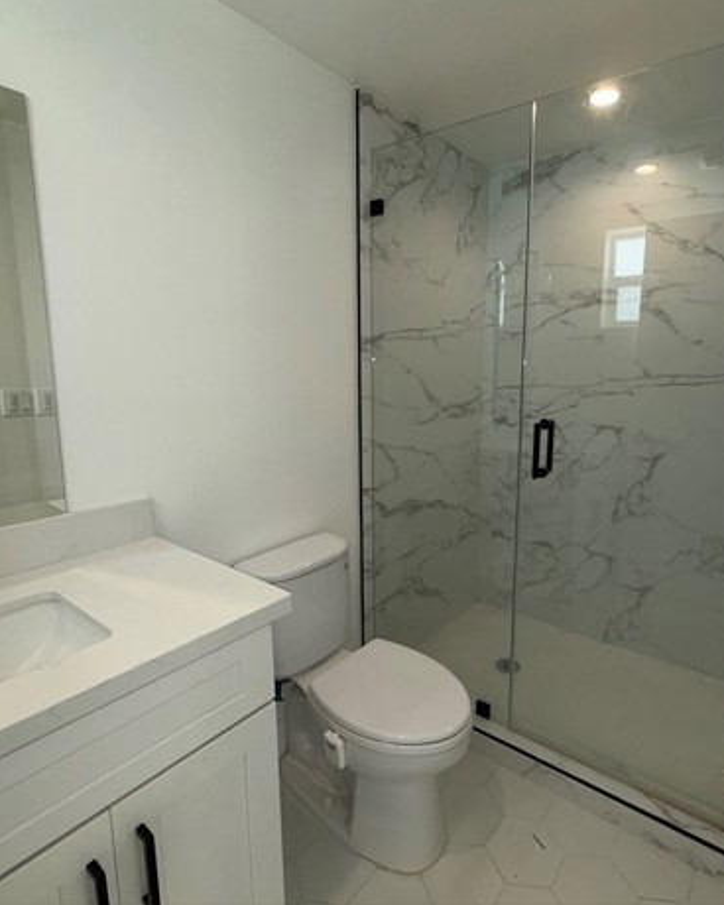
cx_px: 439
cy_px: 437
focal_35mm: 19
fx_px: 509
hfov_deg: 70.0
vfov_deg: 83.3
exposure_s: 1/122
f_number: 2.2
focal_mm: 2.22
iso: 50
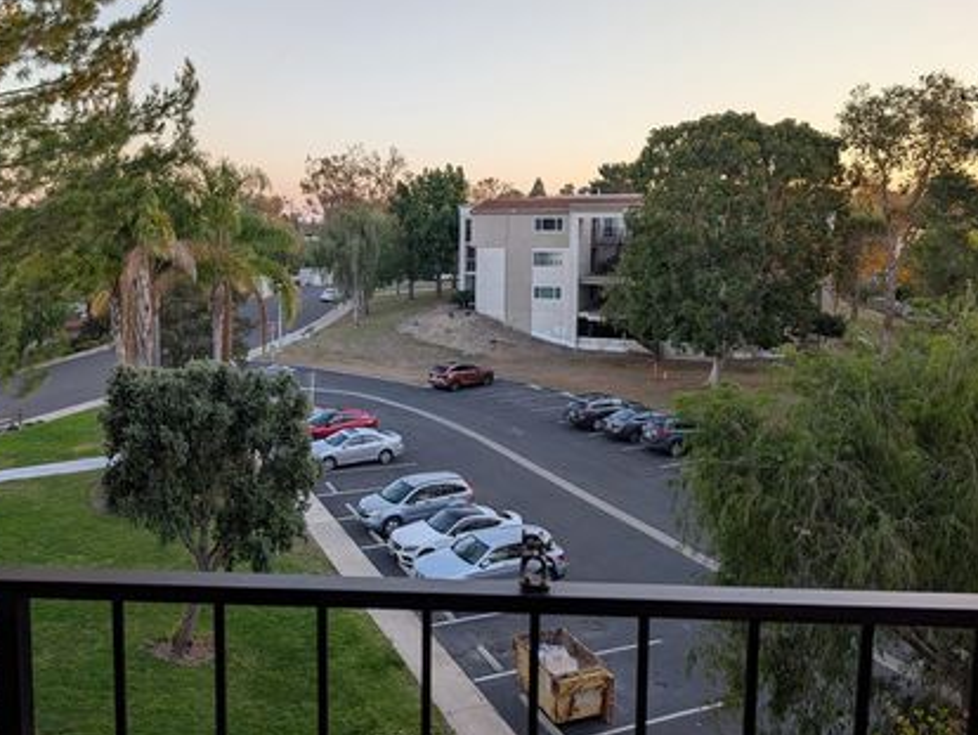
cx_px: 404
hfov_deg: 61.2
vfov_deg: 48.1
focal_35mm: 29
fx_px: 820
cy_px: 319
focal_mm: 6.9
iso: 21
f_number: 1.68
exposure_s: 1/89.3
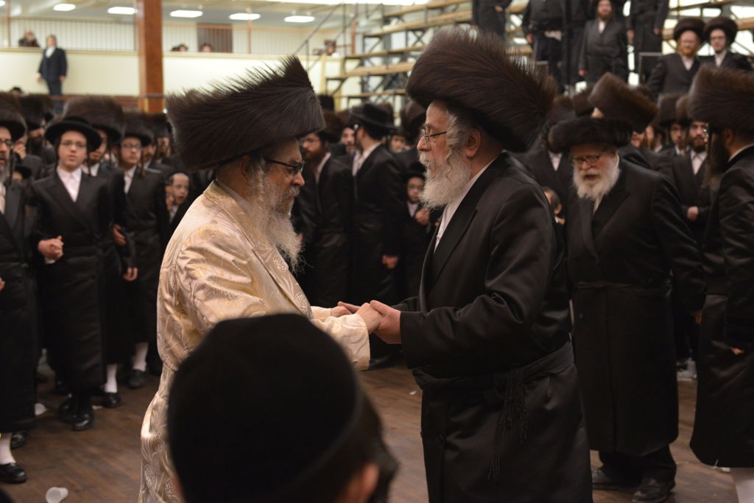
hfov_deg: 43.6
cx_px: 377
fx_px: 943
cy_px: 252
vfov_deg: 29.9
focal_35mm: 45
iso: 1600
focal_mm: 45
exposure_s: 1/160
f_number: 3.5
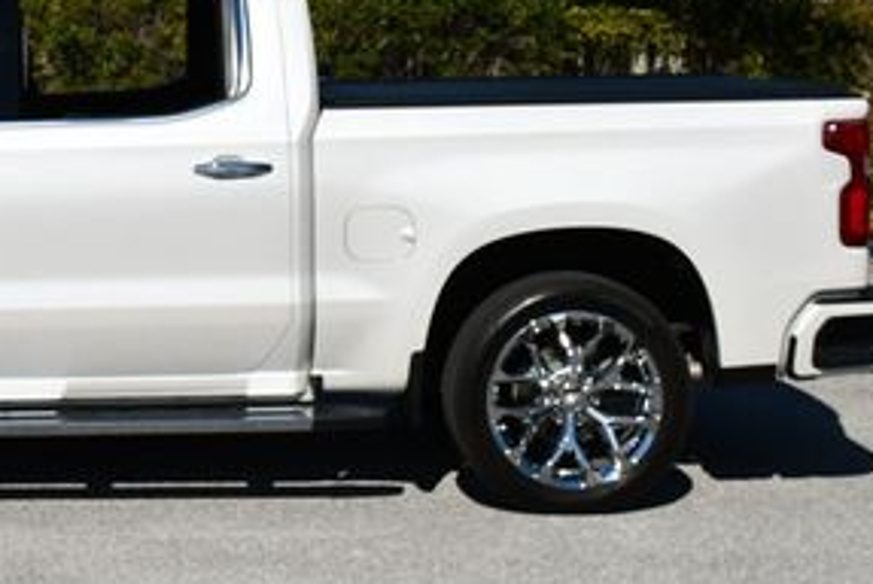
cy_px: -3
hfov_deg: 18.7
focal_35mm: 107
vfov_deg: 12.7
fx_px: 2597
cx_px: 43
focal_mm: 24
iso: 100
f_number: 10
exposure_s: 1/400
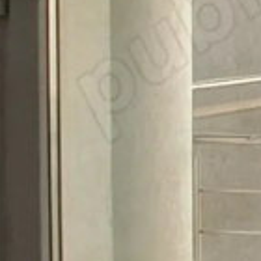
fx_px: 699
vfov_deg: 20.5
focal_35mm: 82
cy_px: 2
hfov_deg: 9.3
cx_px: 928
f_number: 2.2
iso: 40
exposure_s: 1/50
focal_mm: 1.42
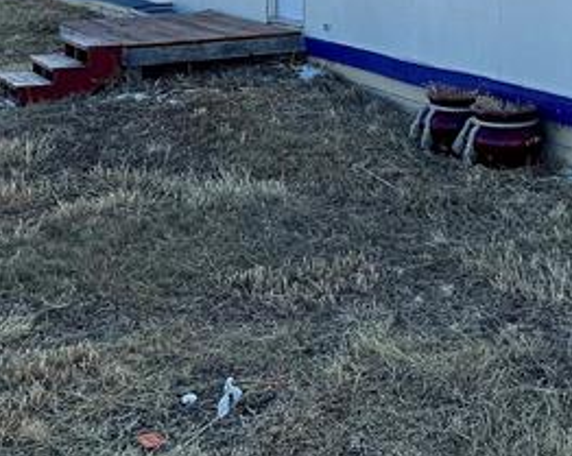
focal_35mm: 62
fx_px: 1048
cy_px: -29
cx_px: 557
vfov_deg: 23.2
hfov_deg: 28.8
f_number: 1.5
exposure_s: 1/3356
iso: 50
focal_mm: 5.7
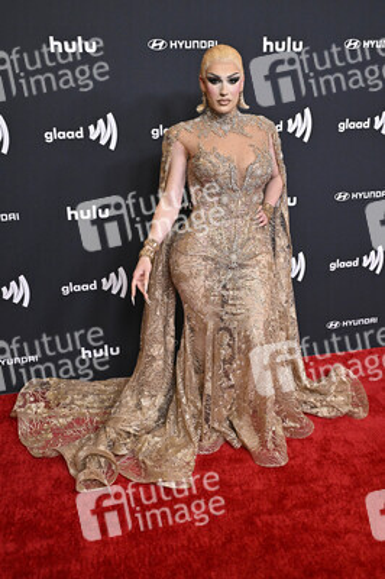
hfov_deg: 42.3
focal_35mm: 31
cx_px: 192
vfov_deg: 60.3
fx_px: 498
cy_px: 290
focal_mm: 31
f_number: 5.6
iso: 4000
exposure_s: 1/250
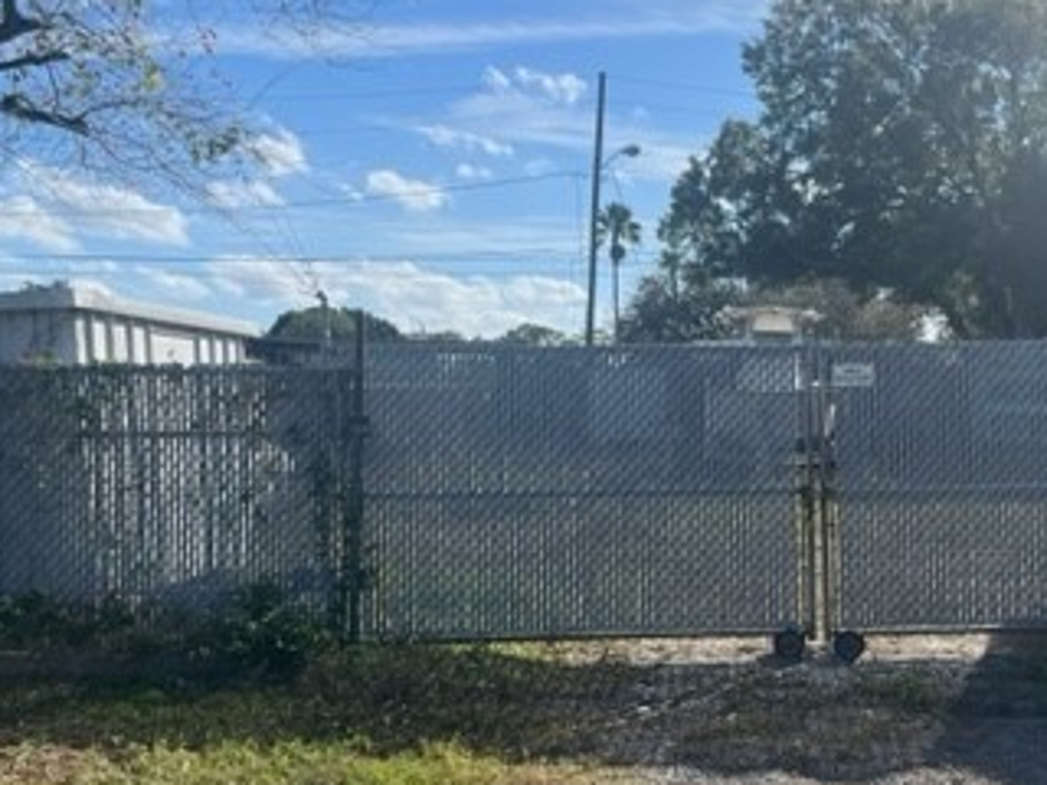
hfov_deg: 35.4
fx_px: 1573
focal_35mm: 52
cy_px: 520
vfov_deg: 27.9
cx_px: 870
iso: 50
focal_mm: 5.1
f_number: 1.6
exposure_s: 1/4016
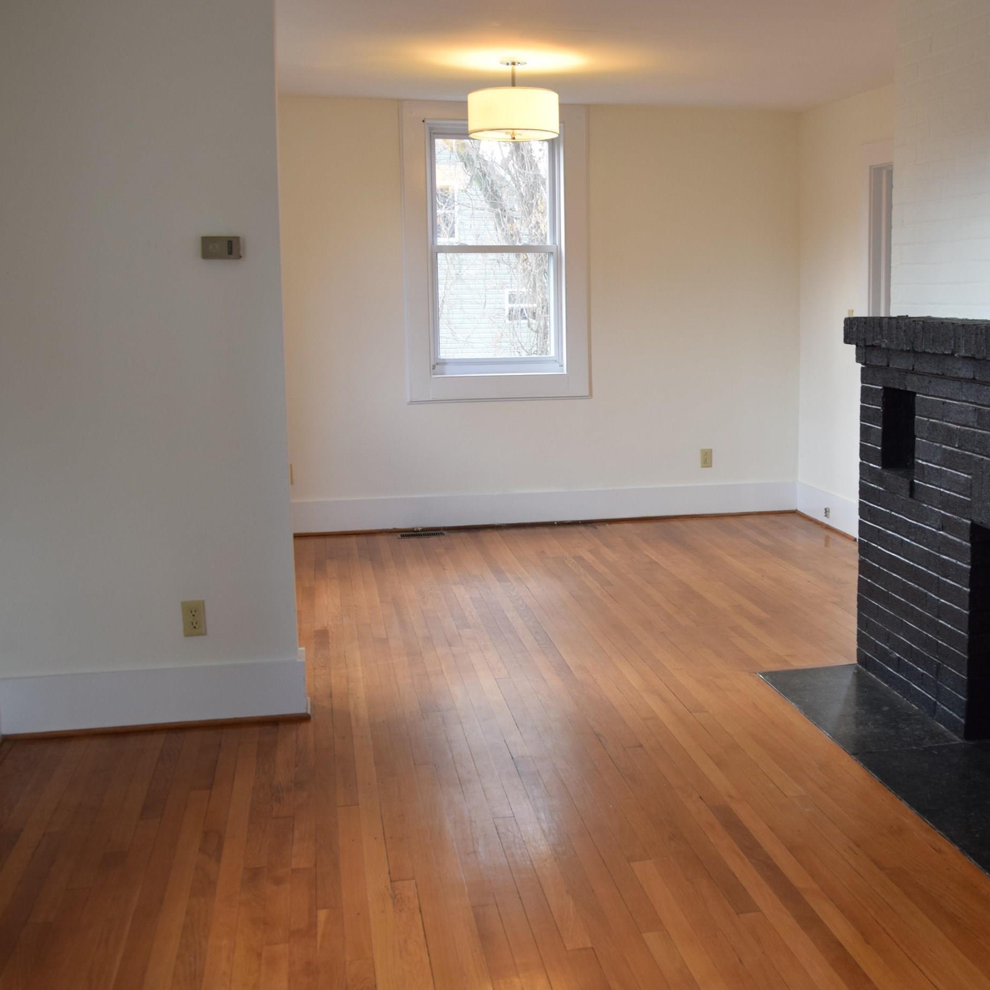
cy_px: 453
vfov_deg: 43.8
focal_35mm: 38
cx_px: 718
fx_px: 1230
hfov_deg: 42.8
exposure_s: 1/60
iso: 450
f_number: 4
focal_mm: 18
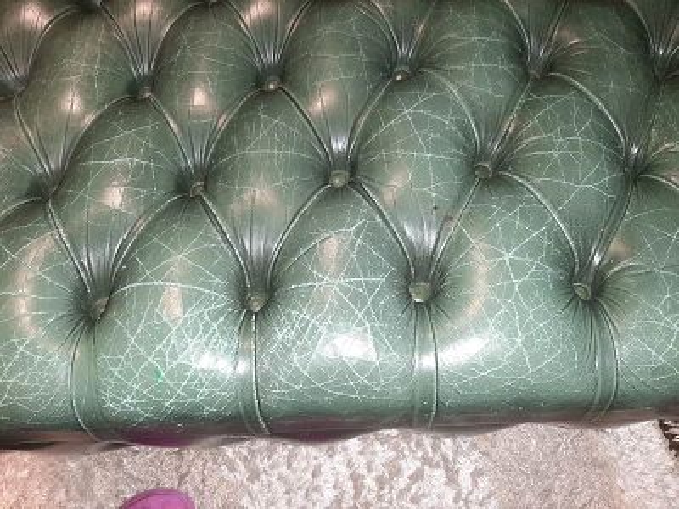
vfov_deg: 53.1
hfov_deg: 67.3
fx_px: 510
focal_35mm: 26
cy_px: 254
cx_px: 340
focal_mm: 3.93
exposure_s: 1/20
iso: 400
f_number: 1.7
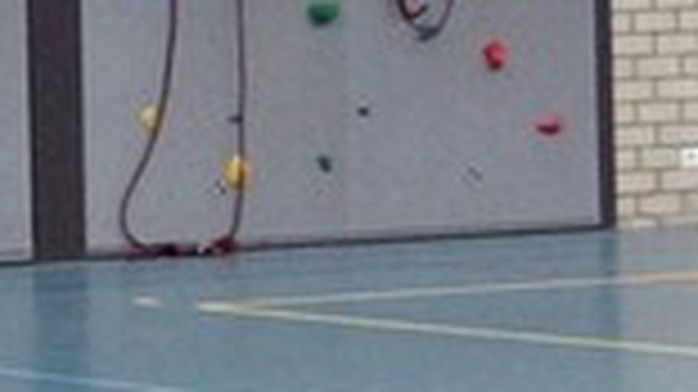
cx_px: -811
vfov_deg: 4.5
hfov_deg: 7.6
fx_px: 4995
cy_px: 182
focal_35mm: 270
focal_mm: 26
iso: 1250
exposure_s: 1/160
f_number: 4
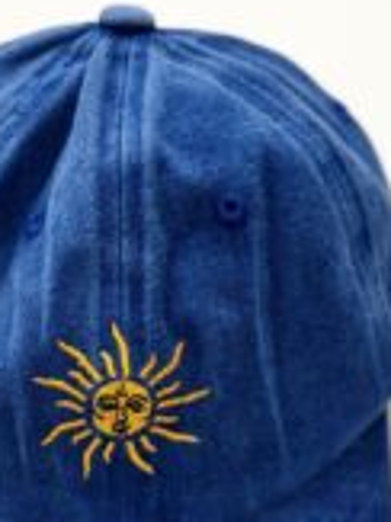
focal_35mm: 59
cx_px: 109
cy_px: 394
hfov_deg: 24.6
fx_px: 890
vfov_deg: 32.1
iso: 100
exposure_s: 1/120
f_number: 1.78
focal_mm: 6.76
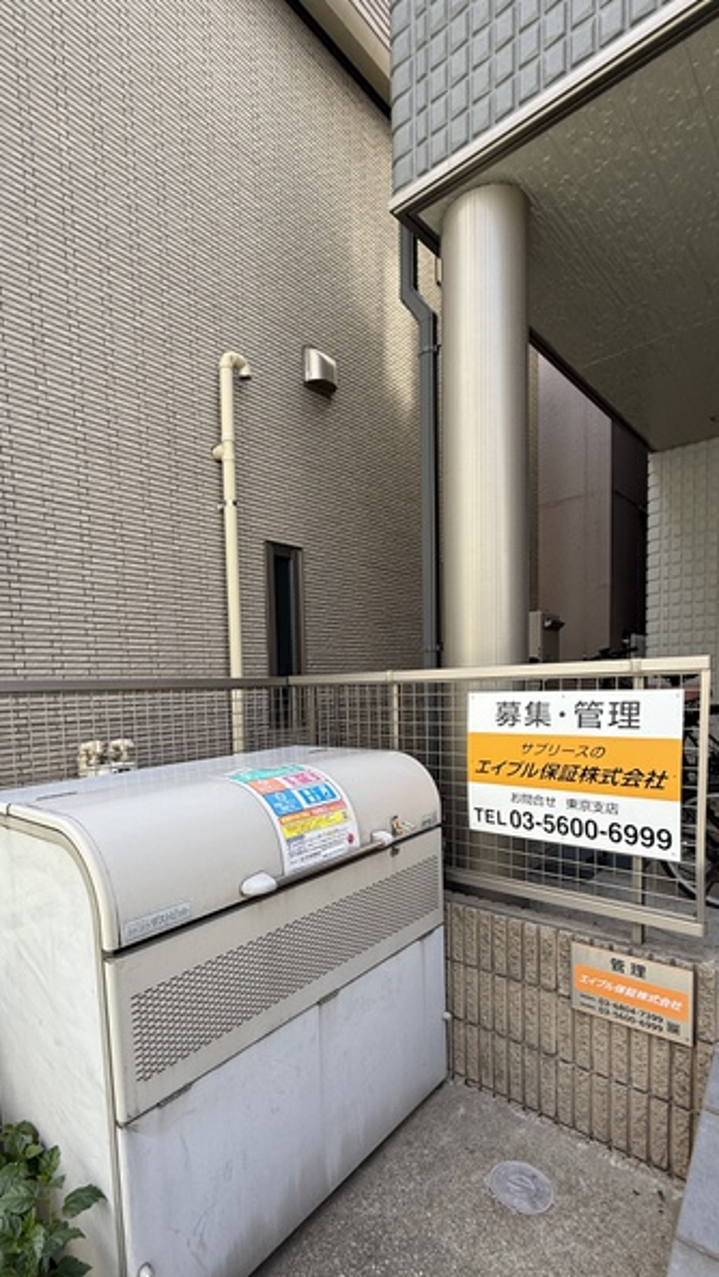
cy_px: 736
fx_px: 609
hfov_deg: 60.6
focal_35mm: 18
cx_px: 287
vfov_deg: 91.9
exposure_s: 1/254
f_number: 2.2
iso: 50
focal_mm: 2.22
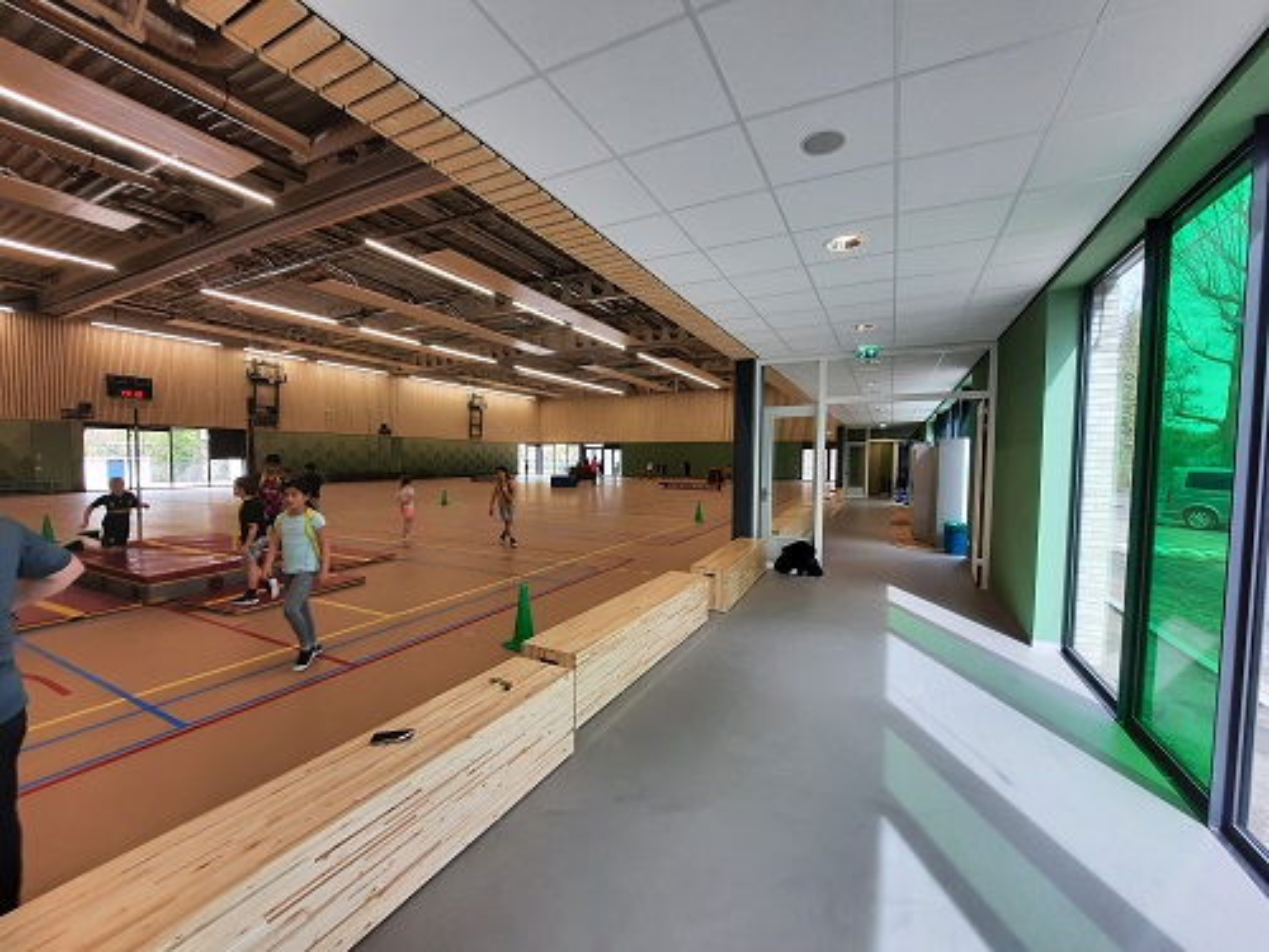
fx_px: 477
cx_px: 634
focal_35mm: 13
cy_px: 476
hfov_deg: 106.2
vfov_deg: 89.9
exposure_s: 1/100
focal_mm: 1.74
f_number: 2.2
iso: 50
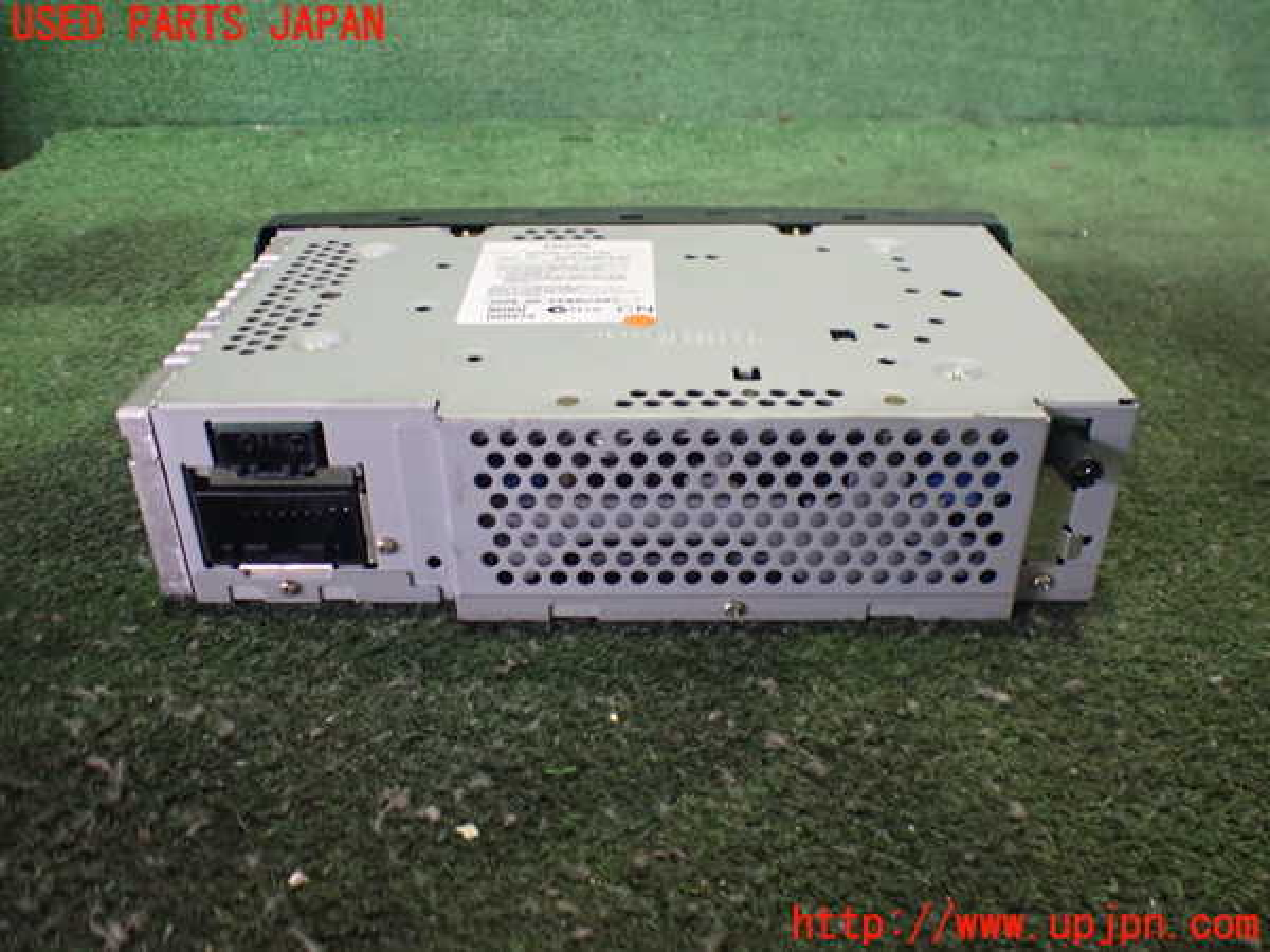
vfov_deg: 46.8
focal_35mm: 30
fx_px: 1101
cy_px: 476
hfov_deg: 60.0
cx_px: 635
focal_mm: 5.4
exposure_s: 1/50
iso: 800
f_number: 2.3
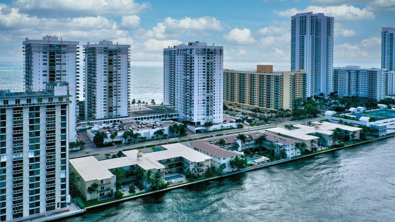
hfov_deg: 64.3
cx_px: 197
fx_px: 314
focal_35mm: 30
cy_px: 88
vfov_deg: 38.8
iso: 100
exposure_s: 1/1250
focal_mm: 10.3
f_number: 8
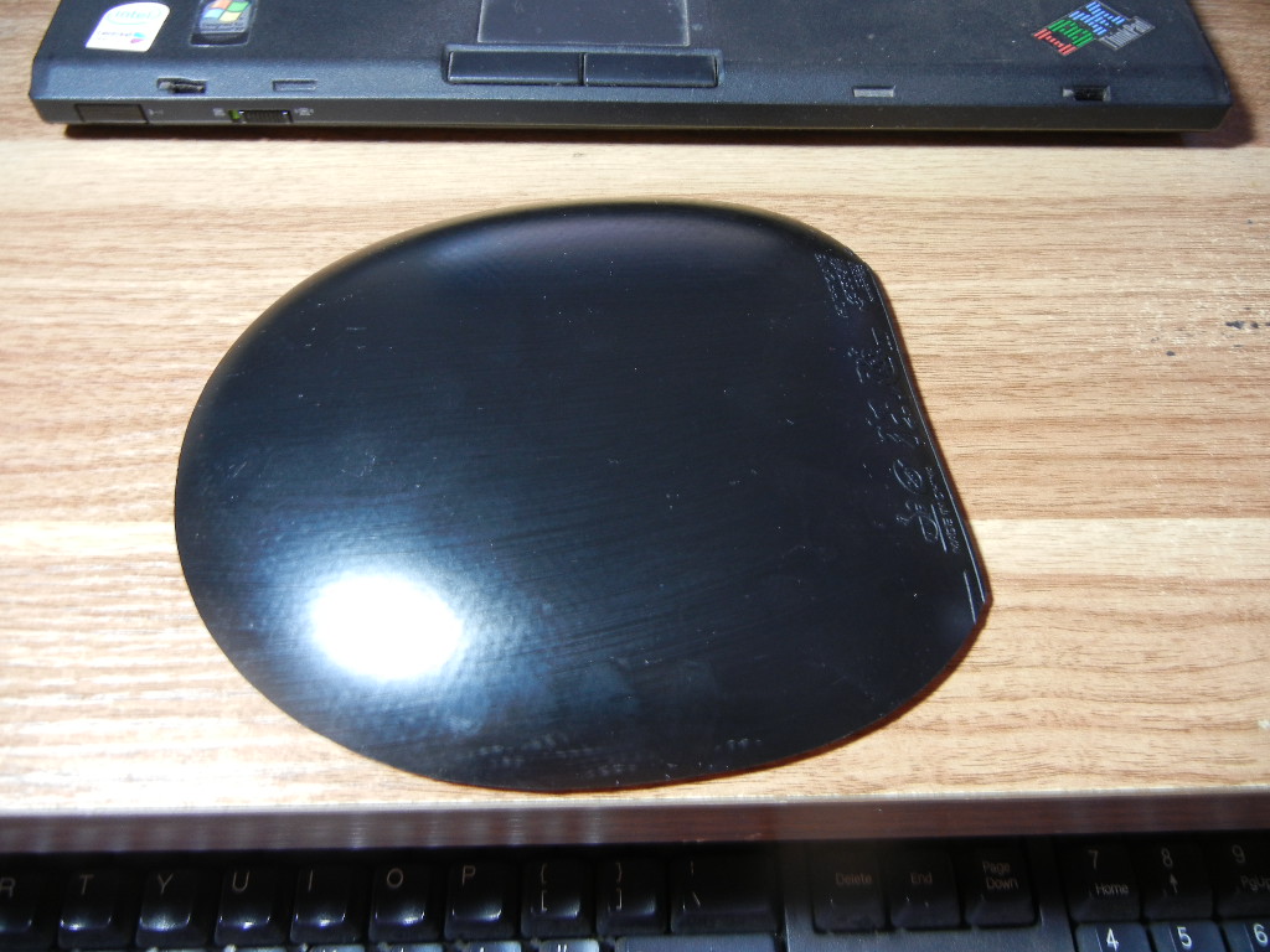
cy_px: 476
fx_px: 1101
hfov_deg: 60.0
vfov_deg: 46.8
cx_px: 635
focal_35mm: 30
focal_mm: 5.4
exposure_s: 1/2.7
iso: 160
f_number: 3.5
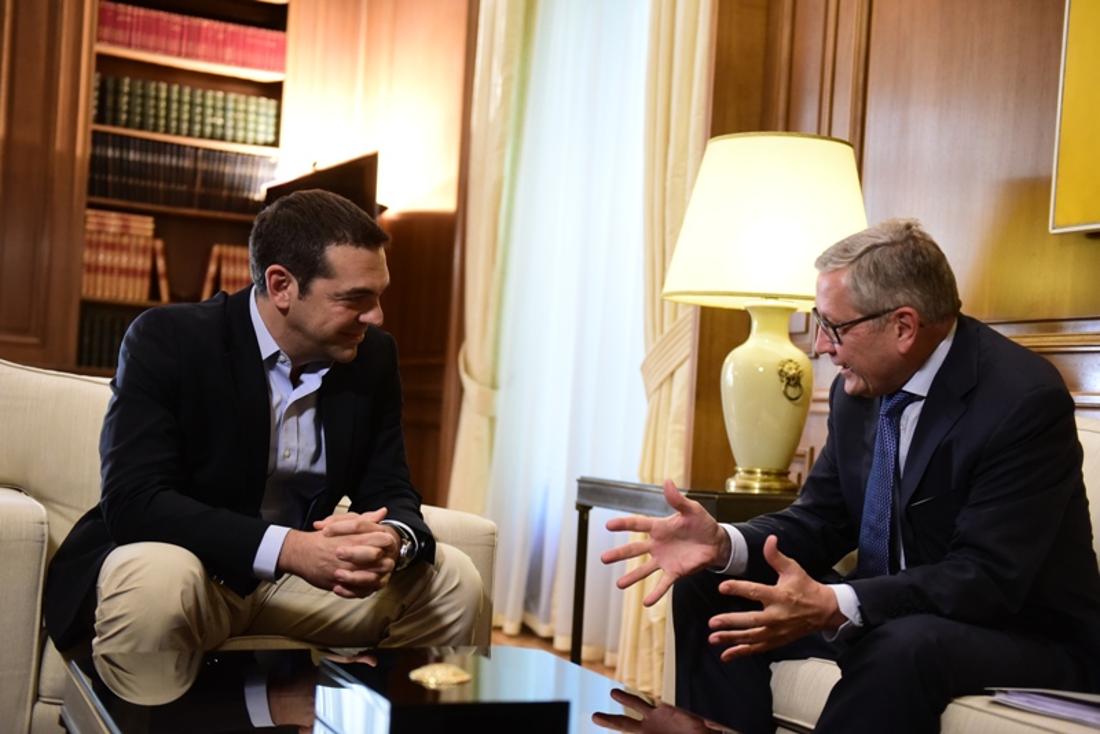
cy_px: 367
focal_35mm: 48
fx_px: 1467
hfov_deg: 41.1
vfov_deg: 28.1
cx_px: 550
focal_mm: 48
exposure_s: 1/400
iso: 4000
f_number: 2.8
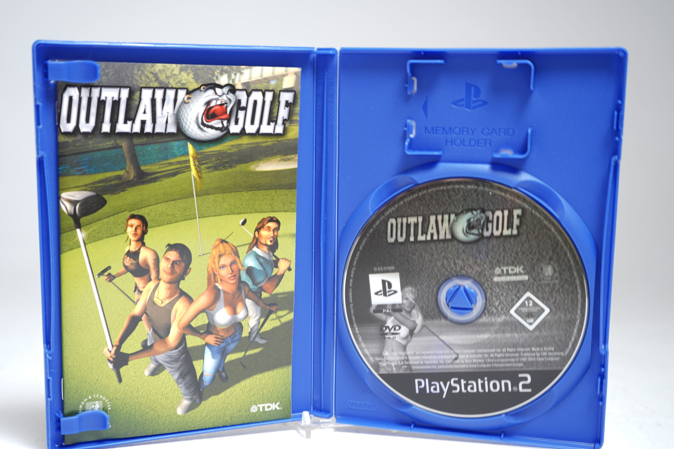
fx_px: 824
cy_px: 234
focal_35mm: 44
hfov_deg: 44.5
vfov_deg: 30.5
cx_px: 330
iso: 64
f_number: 5.6
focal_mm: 42
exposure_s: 1/2
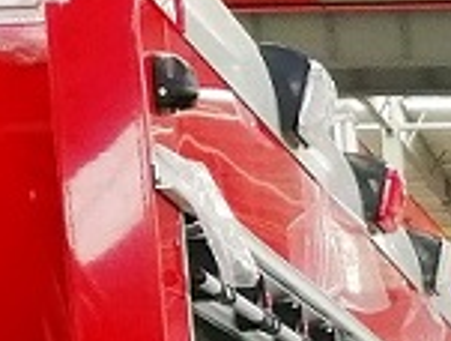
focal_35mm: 206
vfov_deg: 6.8
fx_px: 2690
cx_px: 1202
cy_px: 826
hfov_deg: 8.5
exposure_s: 1/100
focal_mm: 3.6
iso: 80
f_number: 1.8
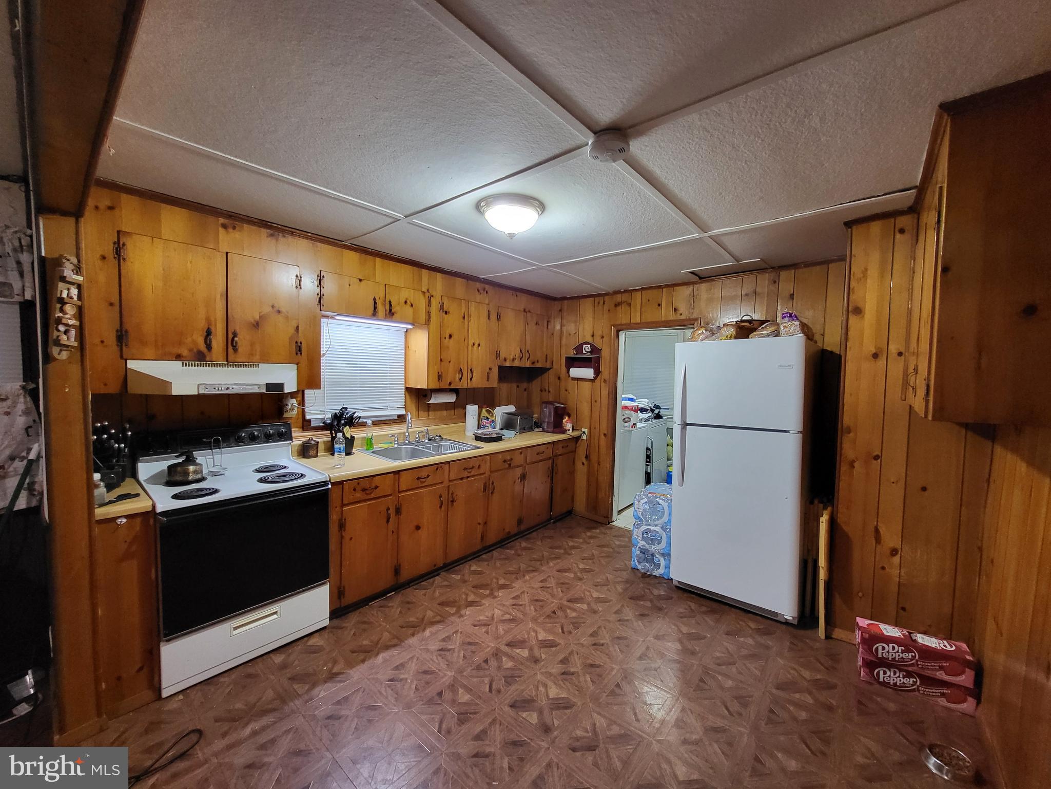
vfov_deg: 89.9
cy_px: 394
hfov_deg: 106.2
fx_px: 395
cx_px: 526
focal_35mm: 13
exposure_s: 1/40
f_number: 2.2
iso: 400
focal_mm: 1.74
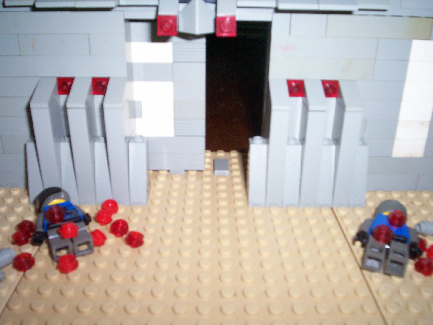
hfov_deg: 51.4
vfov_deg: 39.7
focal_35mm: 36
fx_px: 450
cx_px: 216
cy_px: 162
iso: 140
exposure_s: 1/64
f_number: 4.5
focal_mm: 5.9
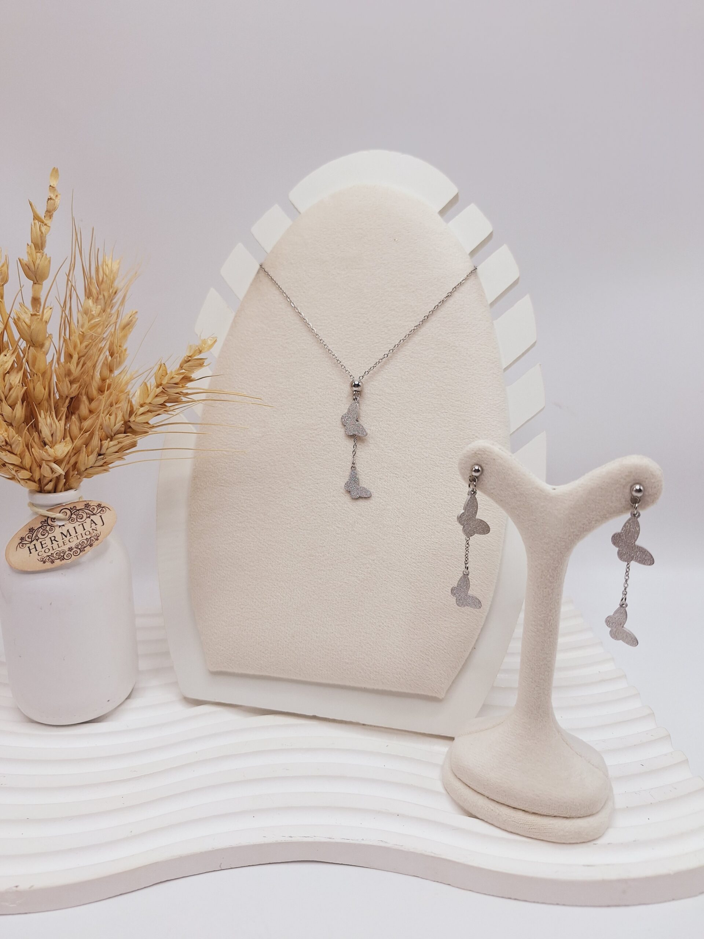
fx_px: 624
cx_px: 352
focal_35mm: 23
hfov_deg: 58.9
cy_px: 470
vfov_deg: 73.9
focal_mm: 5.54
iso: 40
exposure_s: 1/467
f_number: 1.8
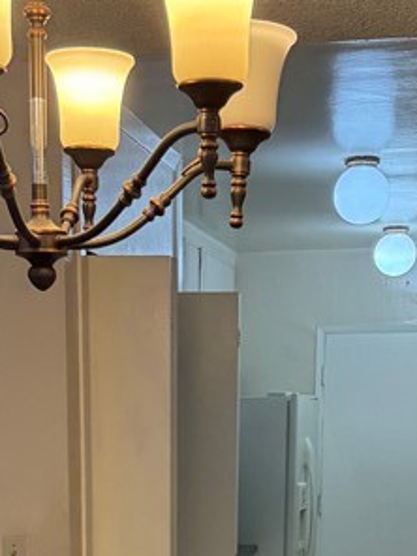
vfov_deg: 21.7
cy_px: 678
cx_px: 205
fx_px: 1333
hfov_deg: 17.8
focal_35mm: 83
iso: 250
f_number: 1.78
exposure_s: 1/120
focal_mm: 6.76
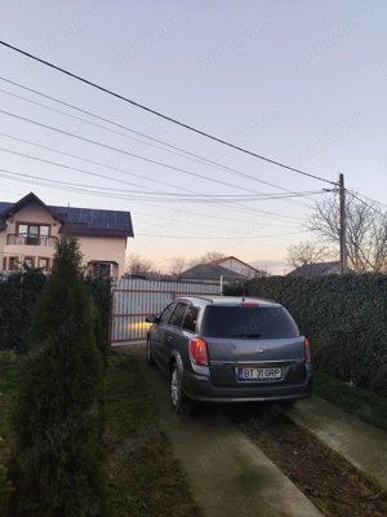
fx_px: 343
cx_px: 194
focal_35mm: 23
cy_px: 258
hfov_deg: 58.9
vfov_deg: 73.9
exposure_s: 1/100
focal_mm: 6.14
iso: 100
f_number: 1.65
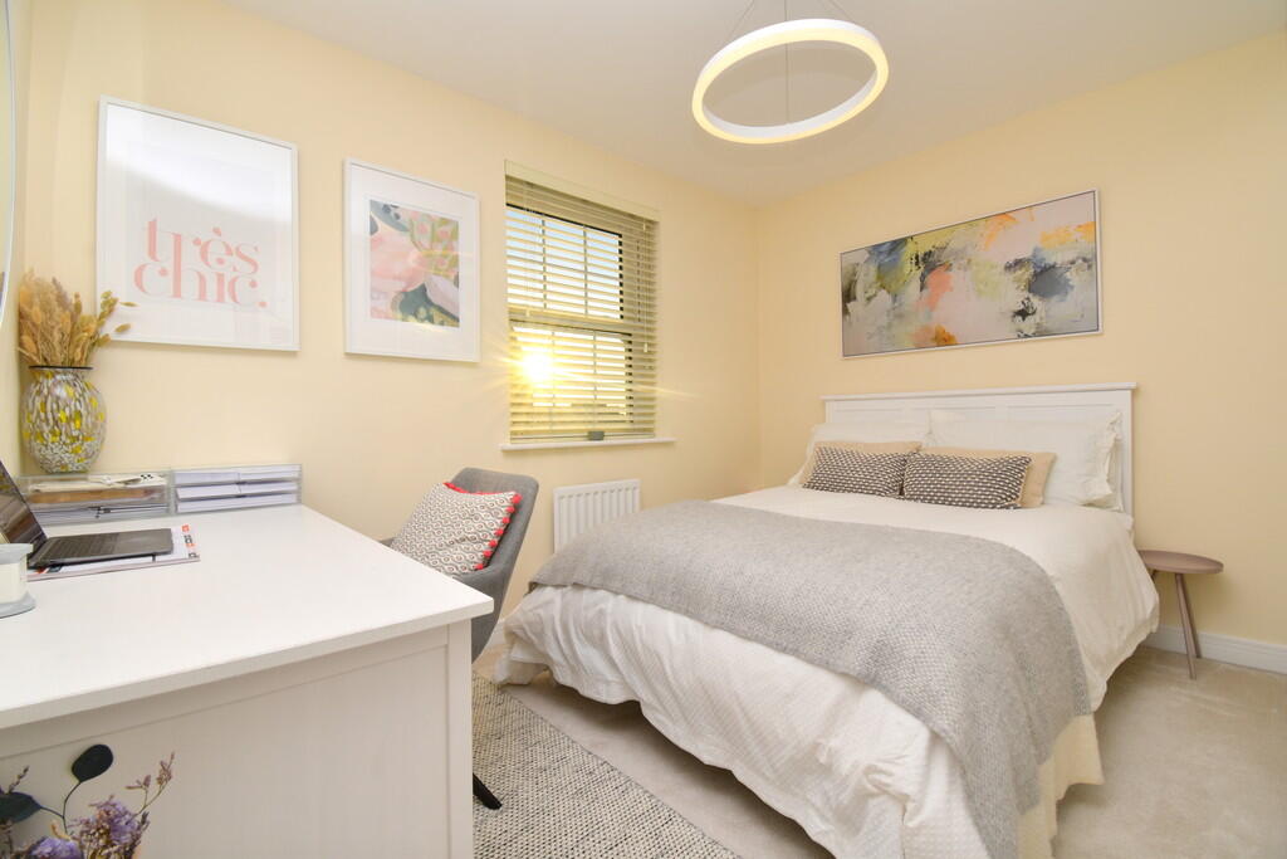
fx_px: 536
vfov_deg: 77.3
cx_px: 644
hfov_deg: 100.4
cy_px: 430
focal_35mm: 15
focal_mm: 10
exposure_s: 1/200
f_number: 10
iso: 100
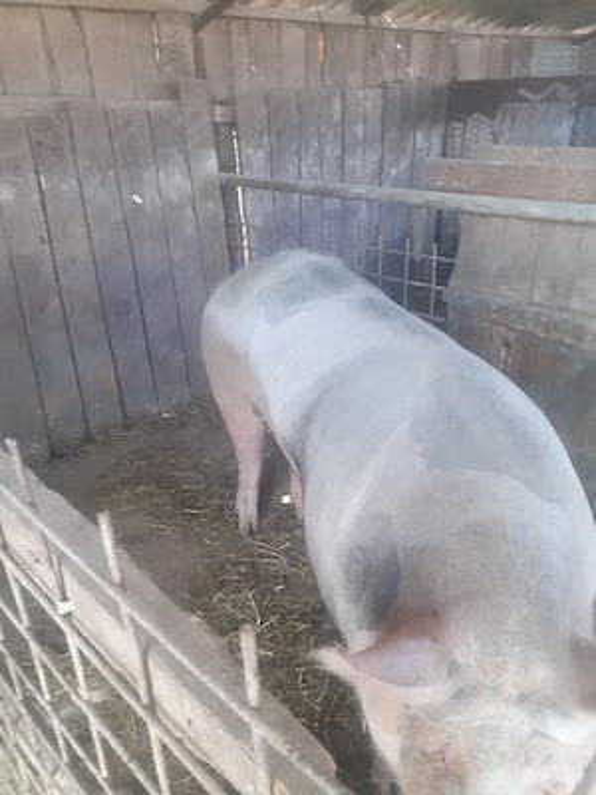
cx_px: 298
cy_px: 398
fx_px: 620
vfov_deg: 65.3
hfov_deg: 51.4
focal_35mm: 27
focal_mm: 3.6
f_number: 1.9
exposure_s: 1/50
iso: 160
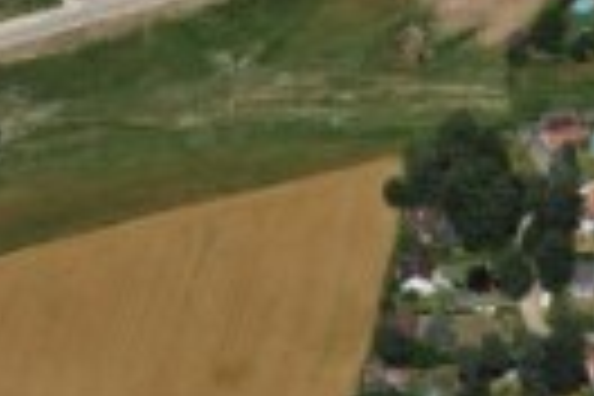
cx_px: 873
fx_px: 2755
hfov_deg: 11.8
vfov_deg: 8.2
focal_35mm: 167
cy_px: -52
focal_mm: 44
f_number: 6.3
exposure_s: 1/1000
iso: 160
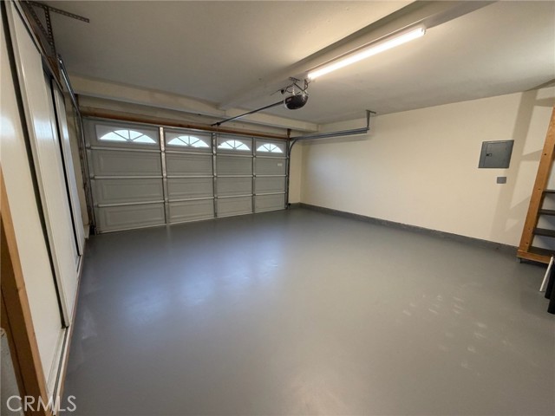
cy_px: 208
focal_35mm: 14
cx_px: 278
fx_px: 224
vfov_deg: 85.7
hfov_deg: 102.1
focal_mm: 2.22
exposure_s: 1/60
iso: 320
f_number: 2.2
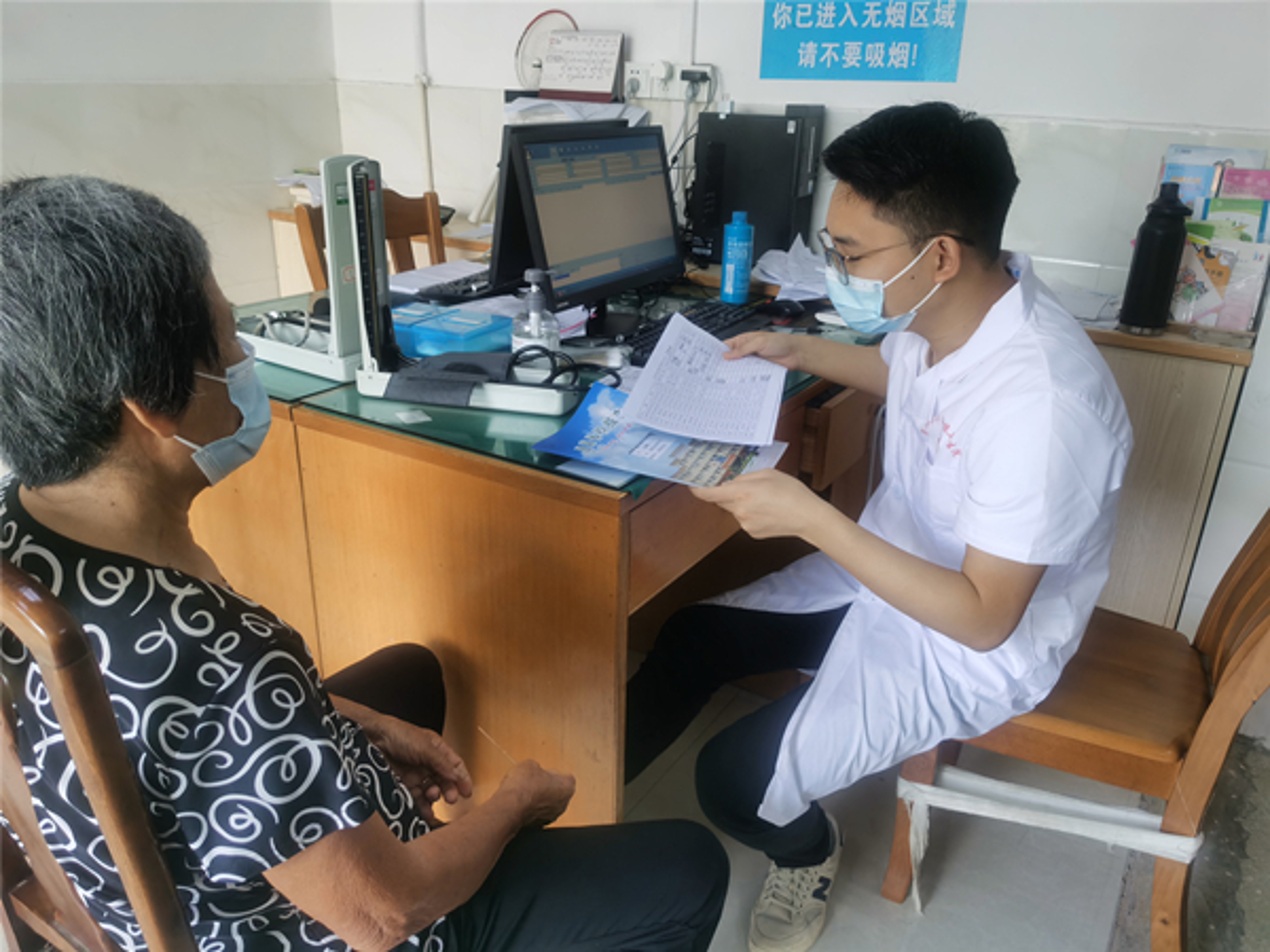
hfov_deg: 65.3
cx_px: 635
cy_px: 476
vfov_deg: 51.4
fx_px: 991
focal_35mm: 27
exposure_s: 1/100
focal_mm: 5.56
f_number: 1.6
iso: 80
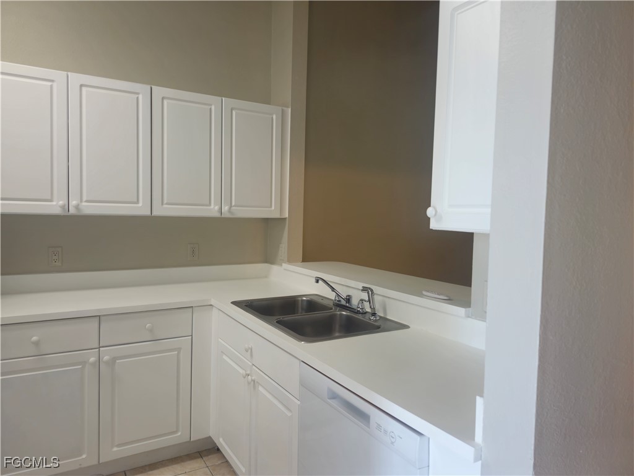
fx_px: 421
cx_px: 317
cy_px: 238
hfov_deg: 73.9
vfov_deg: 58.9
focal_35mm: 23
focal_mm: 5.54
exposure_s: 1/60
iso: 64
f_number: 1.8
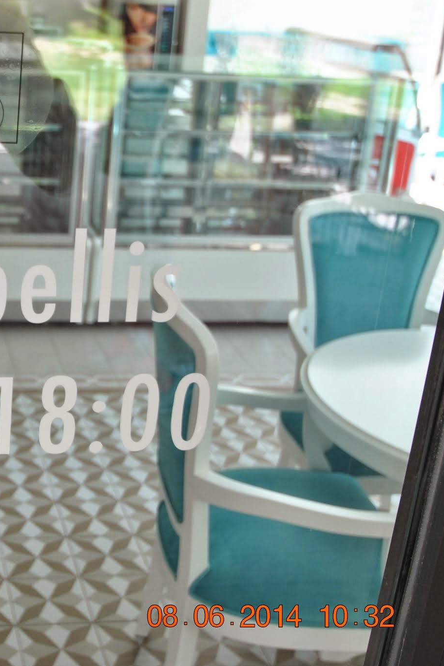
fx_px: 999
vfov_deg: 36.9
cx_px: -10
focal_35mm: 54
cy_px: 333
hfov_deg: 23.9
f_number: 4.5
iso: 200
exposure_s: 1/80
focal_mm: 24
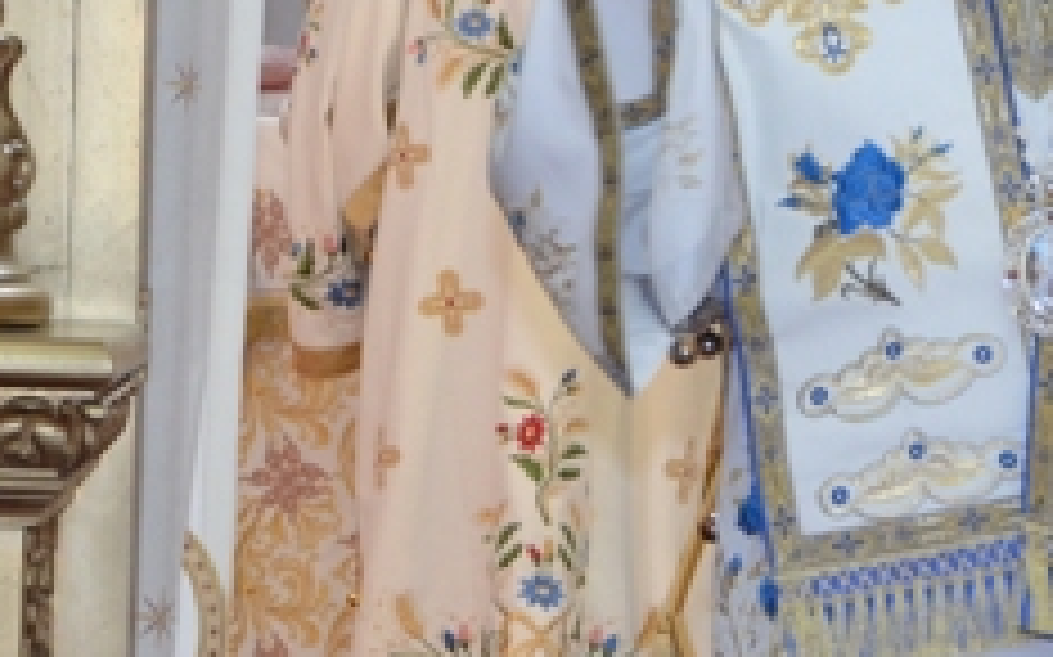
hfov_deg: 8.0
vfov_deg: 5.0
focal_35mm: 261
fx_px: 7486
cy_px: 369
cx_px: 968
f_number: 5
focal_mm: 52
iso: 900
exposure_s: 1/60
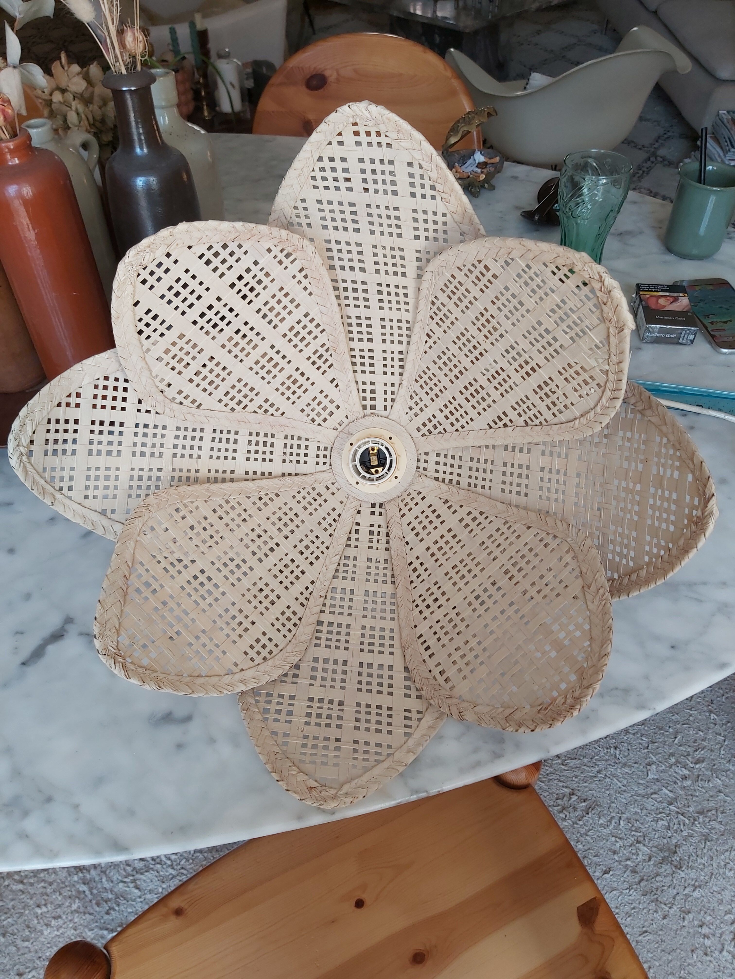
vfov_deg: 67.3
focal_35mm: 26
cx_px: 368
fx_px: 736
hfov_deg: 53.1
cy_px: 490
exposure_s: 1/100
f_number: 1.7
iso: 80
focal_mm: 3.92
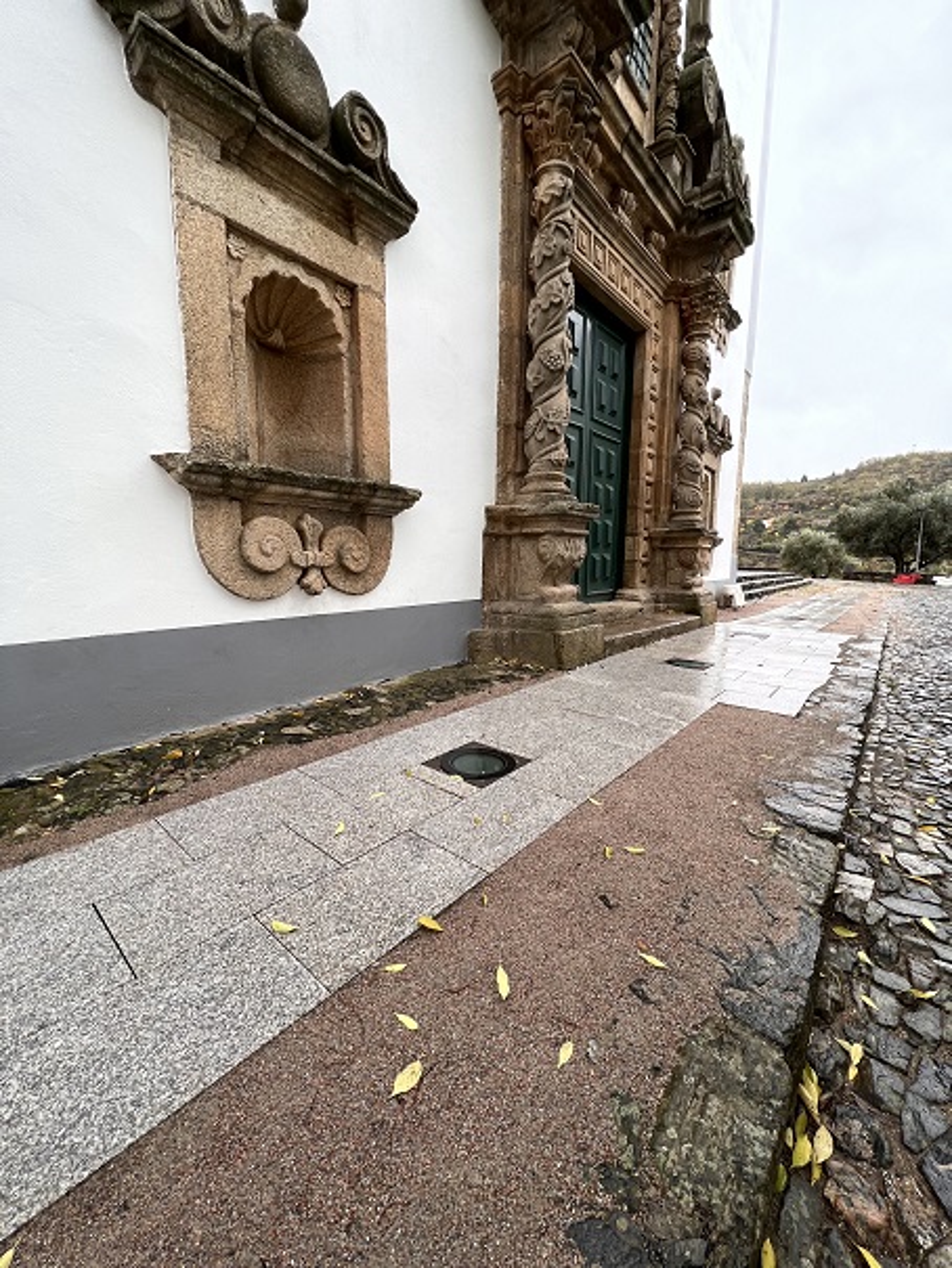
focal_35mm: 13
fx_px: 477
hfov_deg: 89.9
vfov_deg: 106.2
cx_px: 476
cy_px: 634
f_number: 1.8
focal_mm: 1.57
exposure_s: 1/206
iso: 32
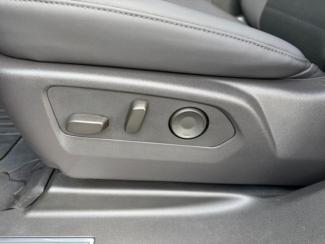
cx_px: 162
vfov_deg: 56.8
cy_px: 122
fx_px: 225
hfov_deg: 71.6
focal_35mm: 24
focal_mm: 6.76
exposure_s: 1/152
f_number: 1.78
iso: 125
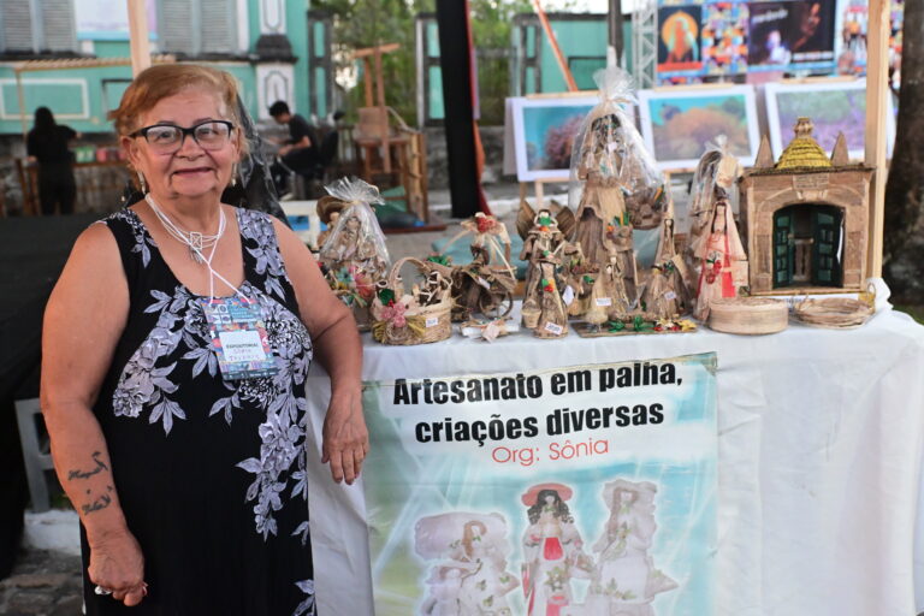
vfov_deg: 36.9
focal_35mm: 36
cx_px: 462
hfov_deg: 53.1
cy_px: 308
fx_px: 924
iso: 5000
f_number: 2.8
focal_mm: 24
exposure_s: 1/200
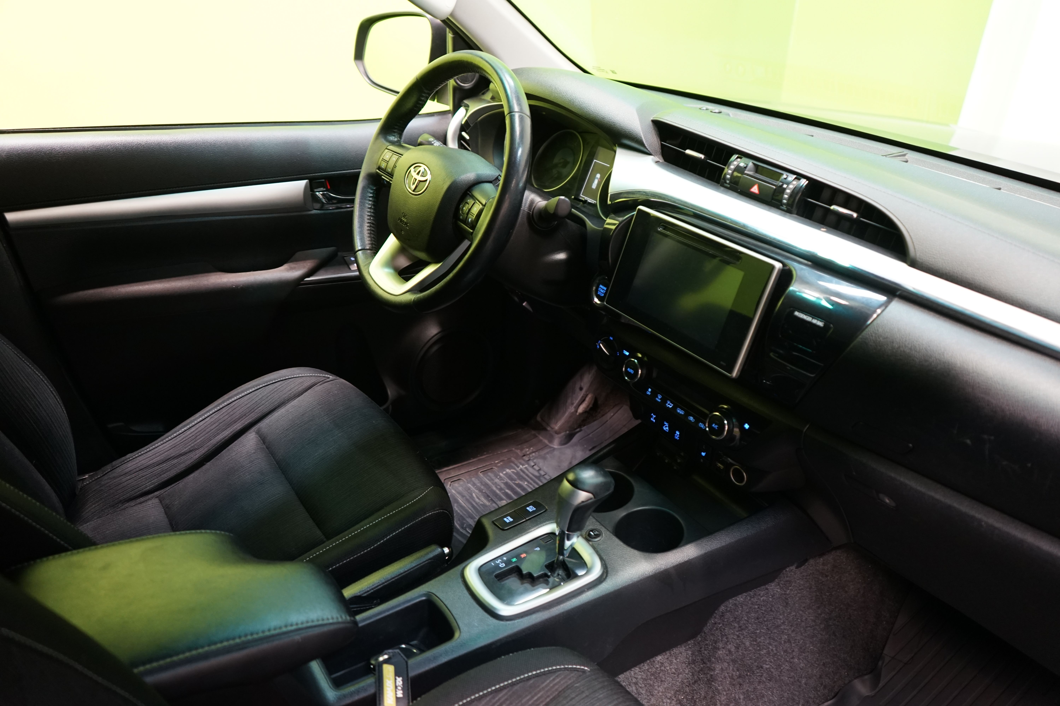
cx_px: 530
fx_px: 824
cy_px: 353
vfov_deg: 46.4
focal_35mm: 28
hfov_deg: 65.5
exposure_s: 1/30
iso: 1250
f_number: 3.5
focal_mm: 28
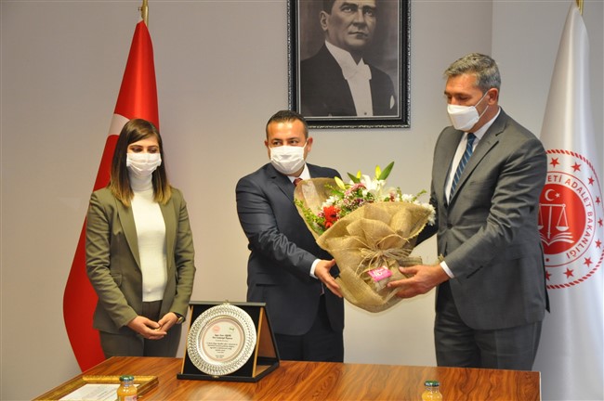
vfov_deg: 20.1
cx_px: 302
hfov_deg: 29.9
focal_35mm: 68
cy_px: 200
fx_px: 1131
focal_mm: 45
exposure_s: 1/60
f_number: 4.8
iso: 1600
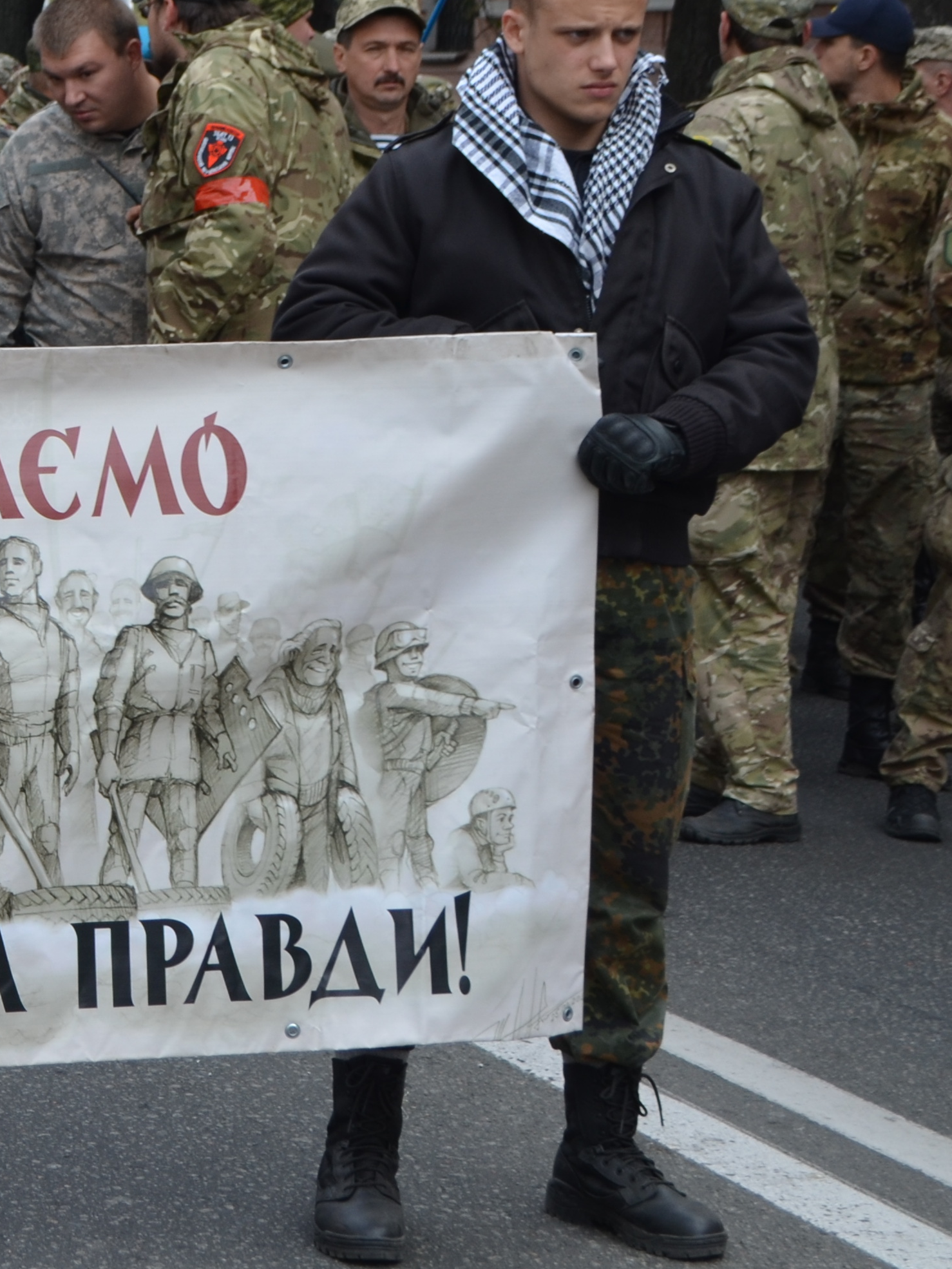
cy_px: 415
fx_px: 3959
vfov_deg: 18.2
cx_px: -544
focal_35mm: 108
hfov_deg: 12.9
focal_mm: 30
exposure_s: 1/200
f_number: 7.1
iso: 200
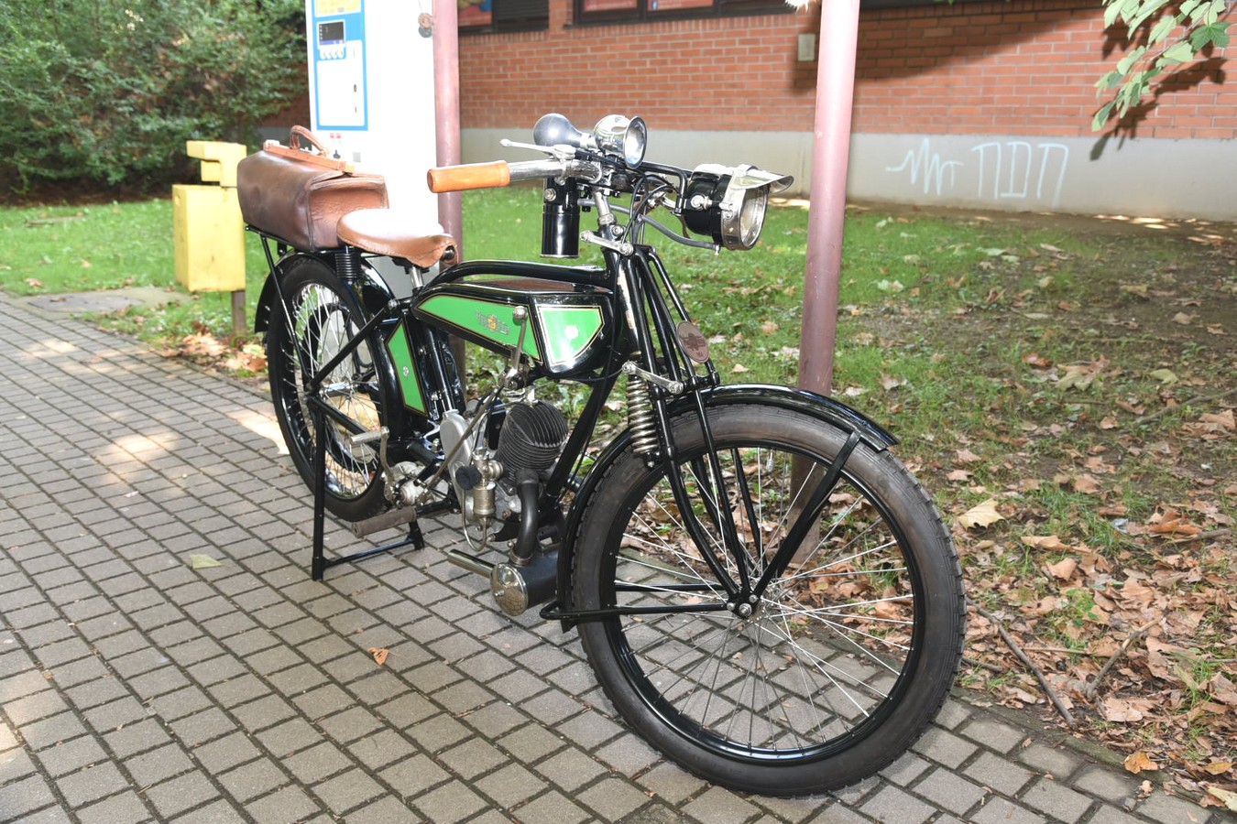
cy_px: 412
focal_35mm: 30
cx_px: 618
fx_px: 1031
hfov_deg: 61.9
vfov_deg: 43.6
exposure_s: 1/60
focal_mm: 30
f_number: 5.6
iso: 400
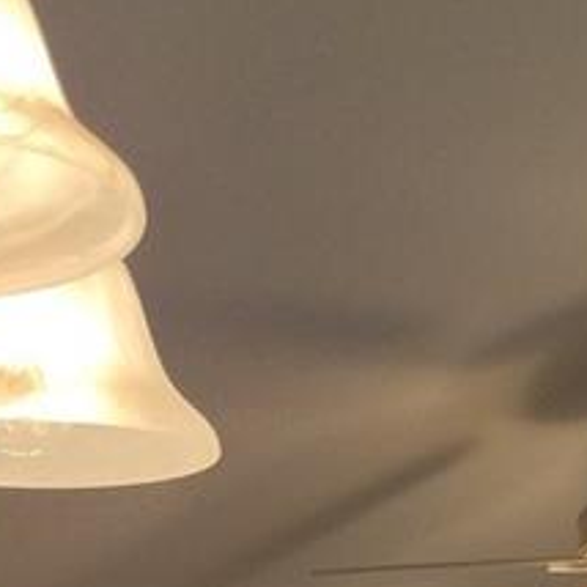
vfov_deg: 10.5
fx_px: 2571
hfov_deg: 13.0
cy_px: 1572
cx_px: 277
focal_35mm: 134
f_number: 1.7
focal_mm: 4.71
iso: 104
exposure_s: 1/60
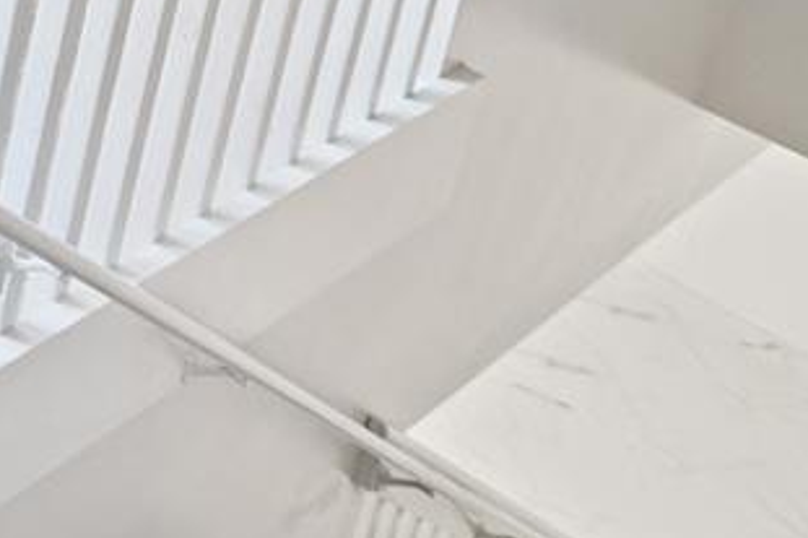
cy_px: -598
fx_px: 1615
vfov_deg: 14.8
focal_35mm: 72
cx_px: -876
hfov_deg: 17.7
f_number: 1.8
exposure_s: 1/125
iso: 2000
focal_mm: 14
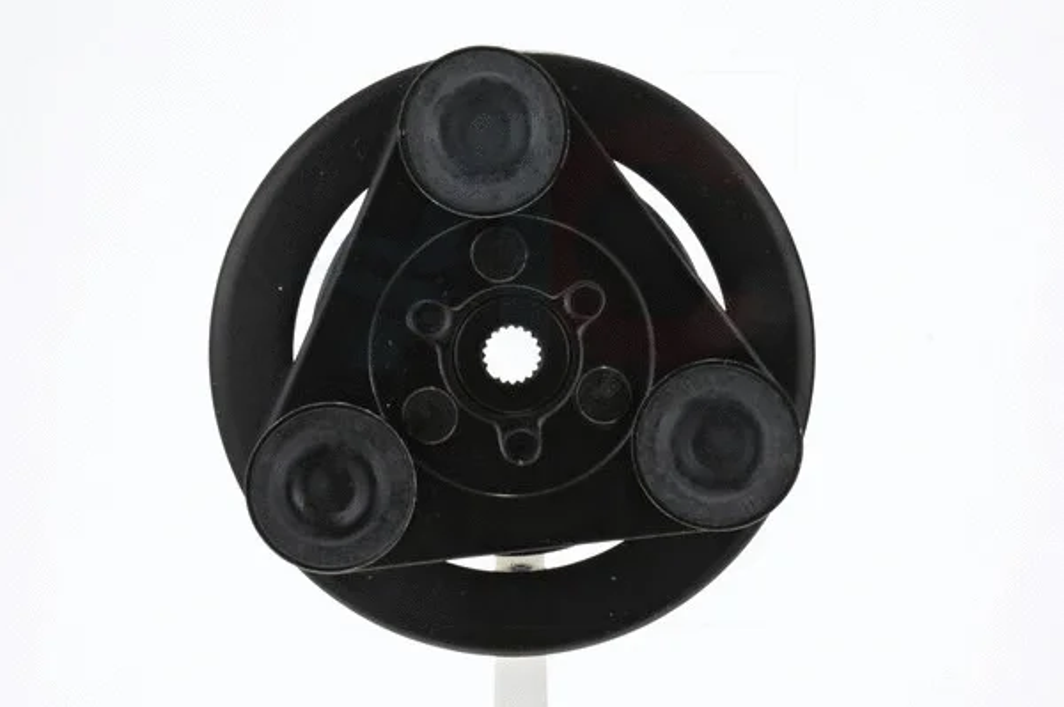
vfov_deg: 11.4
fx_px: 3544
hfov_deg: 17.1
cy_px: 354
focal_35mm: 120
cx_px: 532
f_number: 25
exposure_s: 1/15
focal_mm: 80
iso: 1600
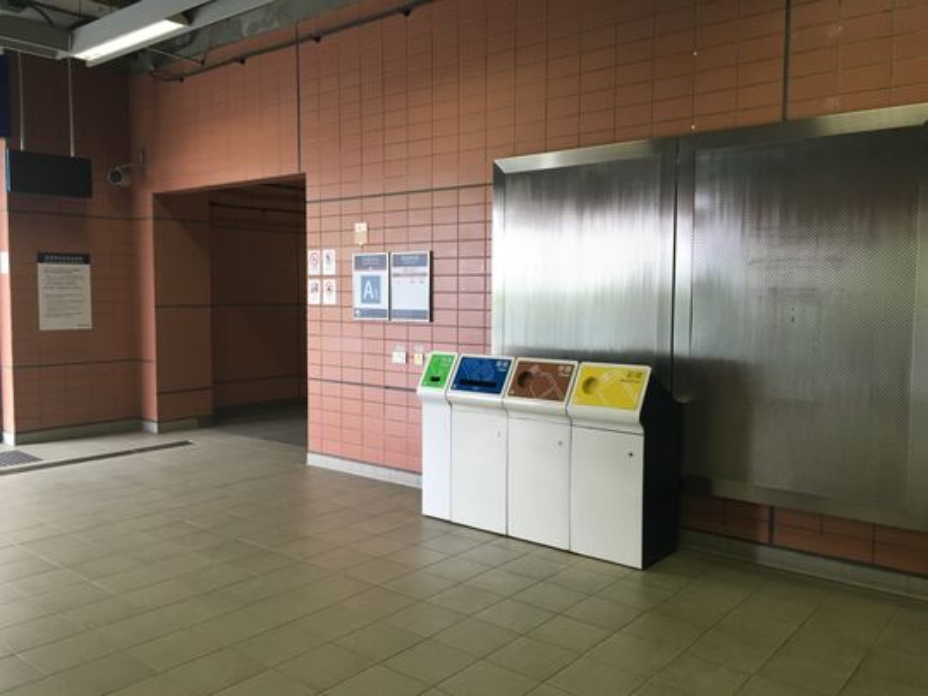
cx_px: 464
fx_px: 777
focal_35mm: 29
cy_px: 348
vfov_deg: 48.2
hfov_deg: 61.7
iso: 50
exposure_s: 1/33
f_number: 2.2
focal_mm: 4.15
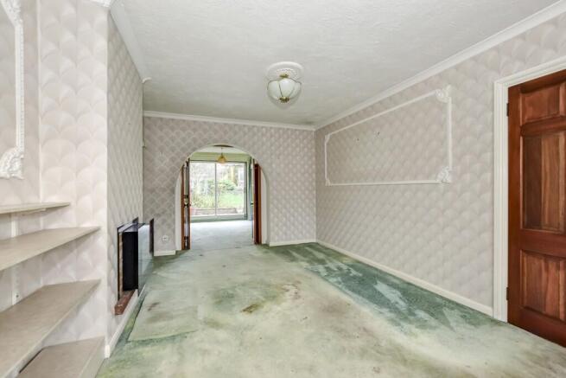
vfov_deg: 77.4
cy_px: 189
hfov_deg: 100.4
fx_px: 236
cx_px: 283
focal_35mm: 15
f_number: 8
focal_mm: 10
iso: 640
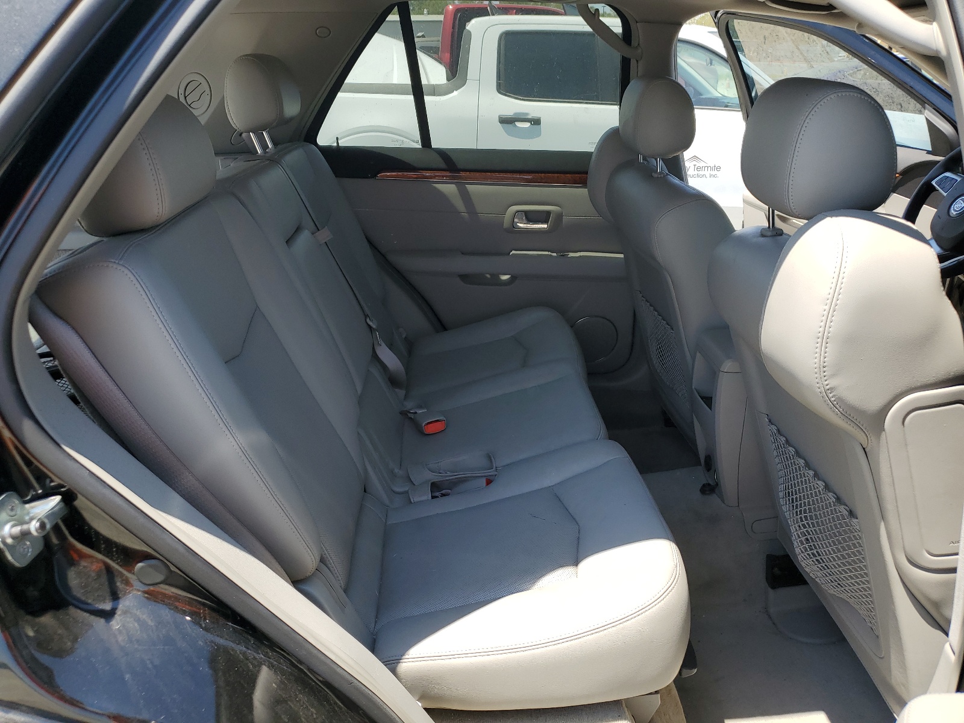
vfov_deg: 53.1
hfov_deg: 67.3
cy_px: 362
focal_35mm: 26
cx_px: 482
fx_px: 724
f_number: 1.5
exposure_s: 1/1000
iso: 50
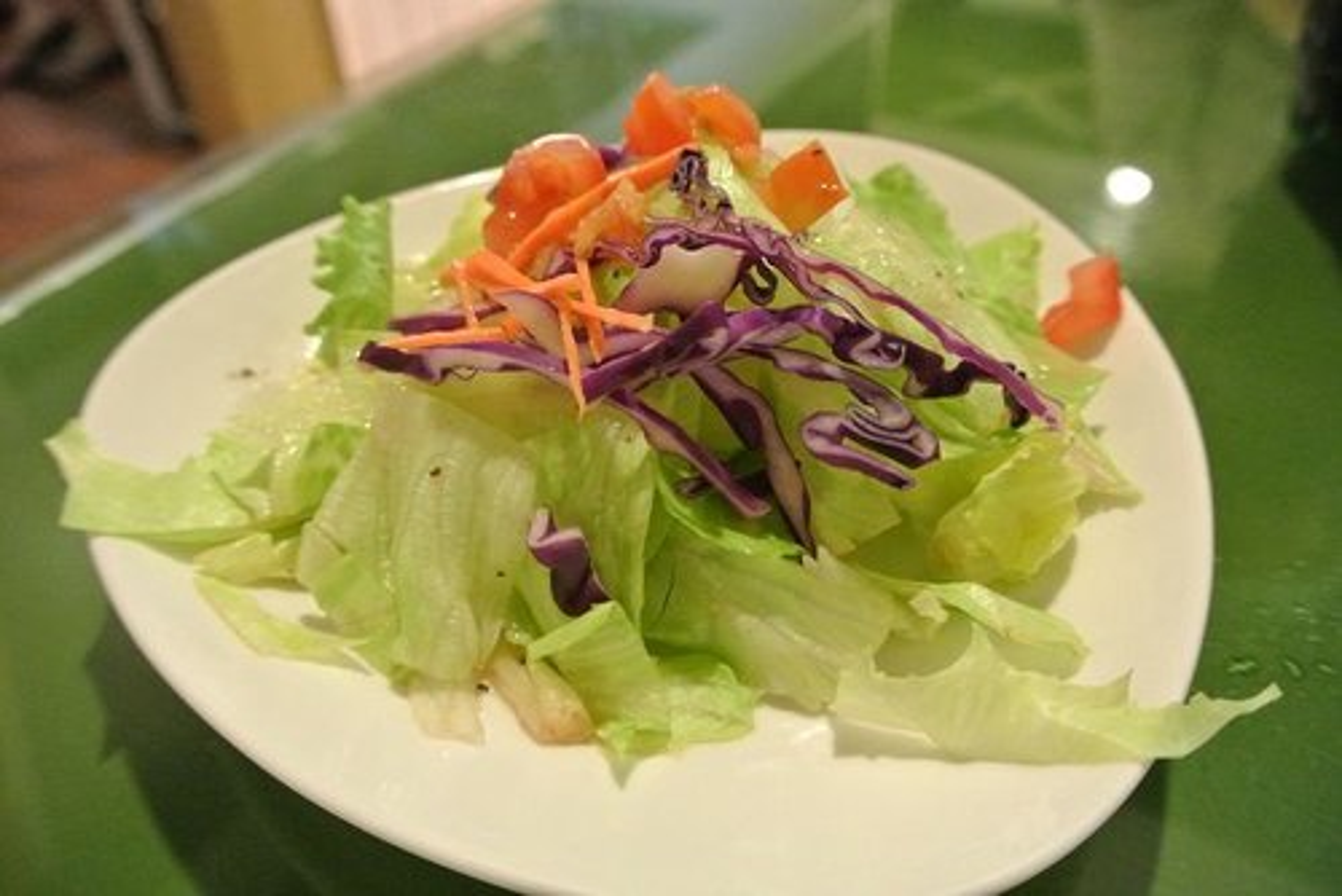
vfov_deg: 48.0
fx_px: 1007
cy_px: 448
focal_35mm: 27
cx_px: 671
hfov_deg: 67.4
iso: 3200
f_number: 3.5
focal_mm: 10
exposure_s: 1/40
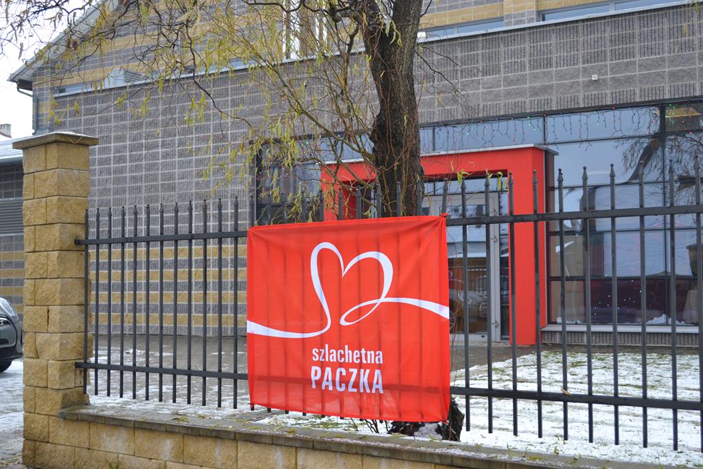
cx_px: 352
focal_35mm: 48
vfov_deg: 28.1
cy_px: 234
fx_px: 937
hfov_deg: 41.1
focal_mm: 32
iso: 400
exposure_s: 1/80
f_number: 4.8
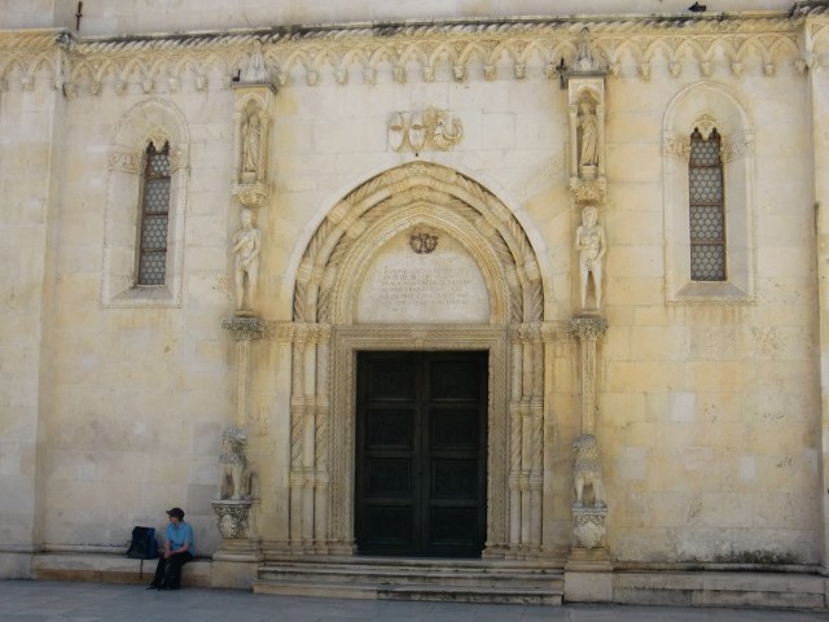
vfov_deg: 29.1
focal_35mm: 50
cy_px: 311
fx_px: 1197
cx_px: 414
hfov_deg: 38.2
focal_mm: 8.68
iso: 100
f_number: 9.6
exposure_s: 1/160
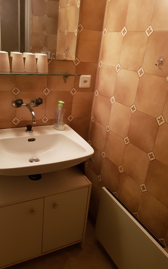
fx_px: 205
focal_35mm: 28
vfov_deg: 66.5
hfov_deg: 44.3
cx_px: 68
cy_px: 136
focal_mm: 4.2
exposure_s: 1/10
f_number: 1.7
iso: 200
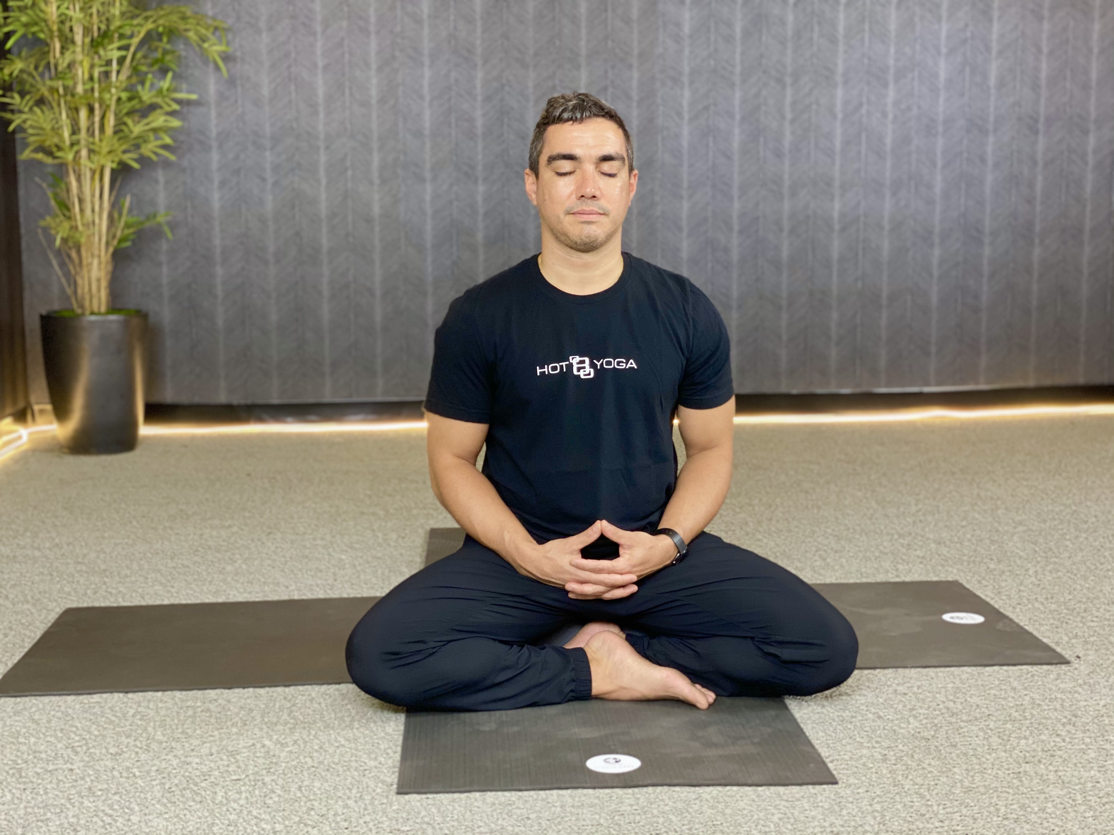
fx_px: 1673
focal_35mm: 52
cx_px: 557
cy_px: 418
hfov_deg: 36.8
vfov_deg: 28.0
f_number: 2
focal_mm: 6
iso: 125
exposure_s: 1/60
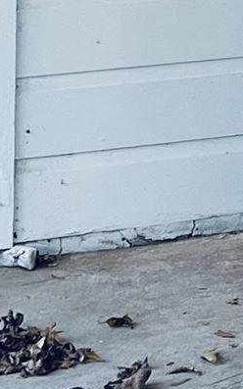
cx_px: 822
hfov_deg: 5.6
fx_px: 2258
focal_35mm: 213
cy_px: -431
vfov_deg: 9.2
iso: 100
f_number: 1.5
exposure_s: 1/121
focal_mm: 5.7
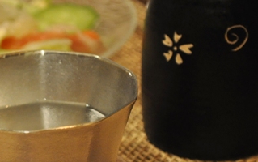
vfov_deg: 8.6
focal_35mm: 153
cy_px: 124
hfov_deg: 13.5
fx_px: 1077
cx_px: 8
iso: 1600
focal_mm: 50
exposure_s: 1/6
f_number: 5.6
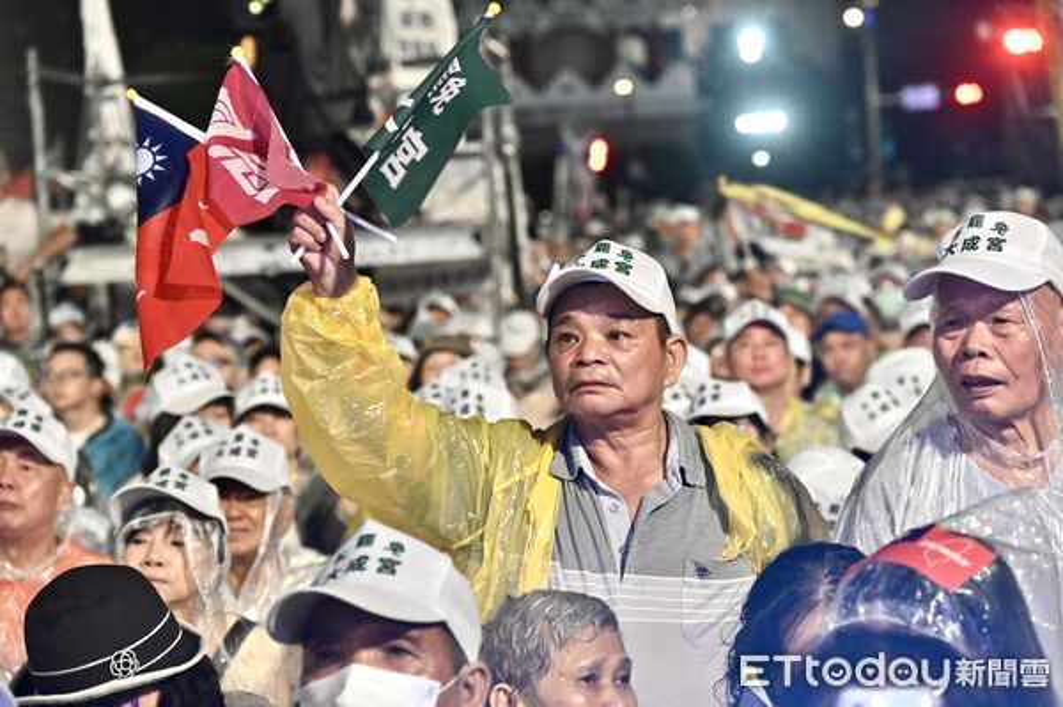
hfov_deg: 15.2
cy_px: 354
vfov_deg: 10.1
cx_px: 532
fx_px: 3983
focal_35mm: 135
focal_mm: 135
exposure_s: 1/160
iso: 5000
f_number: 6.3
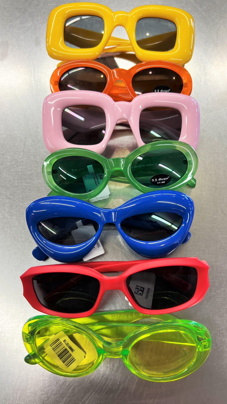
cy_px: 199
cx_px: 126
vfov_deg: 66.1
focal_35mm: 29
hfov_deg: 40.1
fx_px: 310
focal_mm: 5.7
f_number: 1.5
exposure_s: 1/120
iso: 64
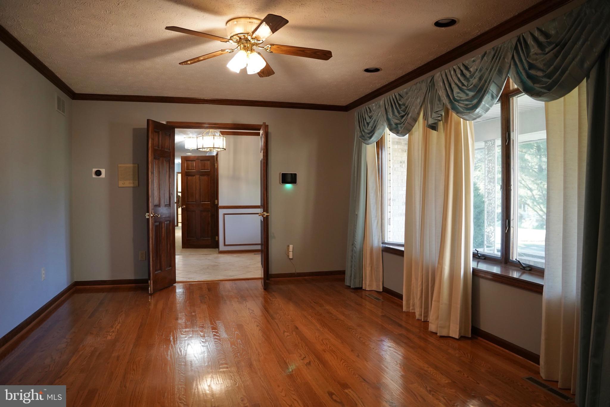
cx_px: 305
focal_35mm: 24
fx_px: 407
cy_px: 204
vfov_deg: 53.1
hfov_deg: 73.7
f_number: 2.8
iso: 1250
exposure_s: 1/125
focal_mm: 24
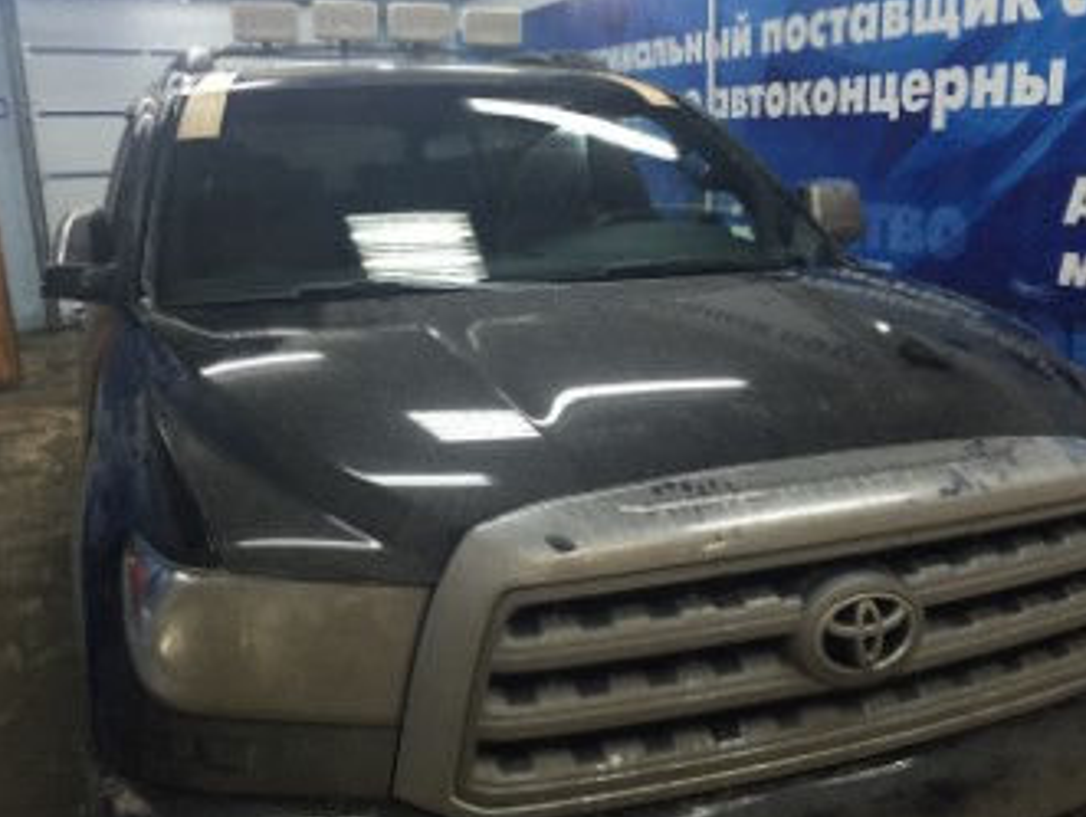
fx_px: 1099
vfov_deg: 40.8
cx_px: 545
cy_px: 430
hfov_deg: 52.6
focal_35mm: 35
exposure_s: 1/33
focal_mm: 4.15
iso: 160
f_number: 2.2
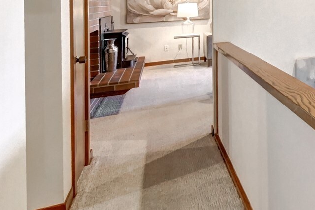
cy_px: 51
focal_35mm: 40
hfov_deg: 34.9
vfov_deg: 32.7
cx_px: 403
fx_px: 350
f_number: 11
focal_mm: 10
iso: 3200
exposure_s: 1/2.5
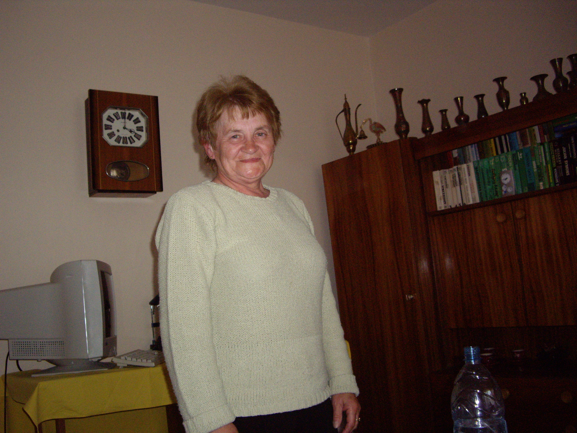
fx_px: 633
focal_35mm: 38
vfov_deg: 37.7
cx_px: 288
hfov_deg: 49.0
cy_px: 216
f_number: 2.8
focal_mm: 7.9
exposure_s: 1/40
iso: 400
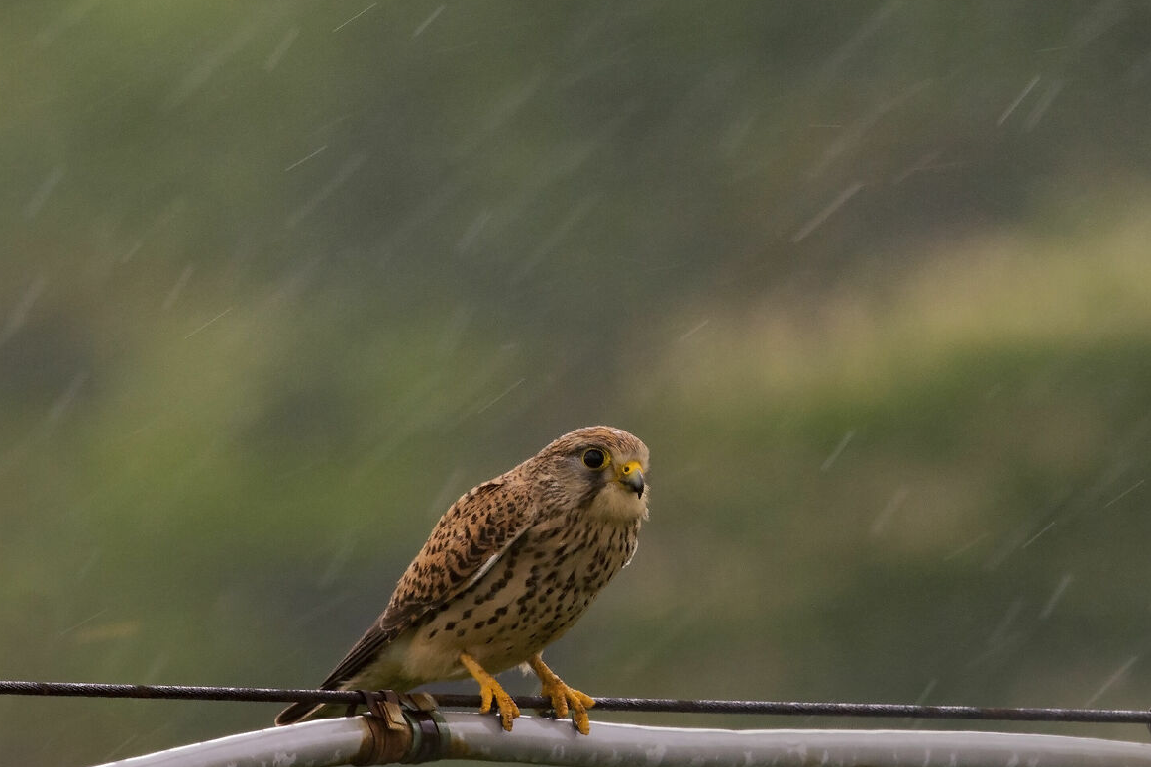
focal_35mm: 1859
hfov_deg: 1.1
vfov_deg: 0.7
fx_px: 59440
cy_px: 381
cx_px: 597
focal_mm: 600
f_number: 8
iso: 800
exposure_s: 1/200
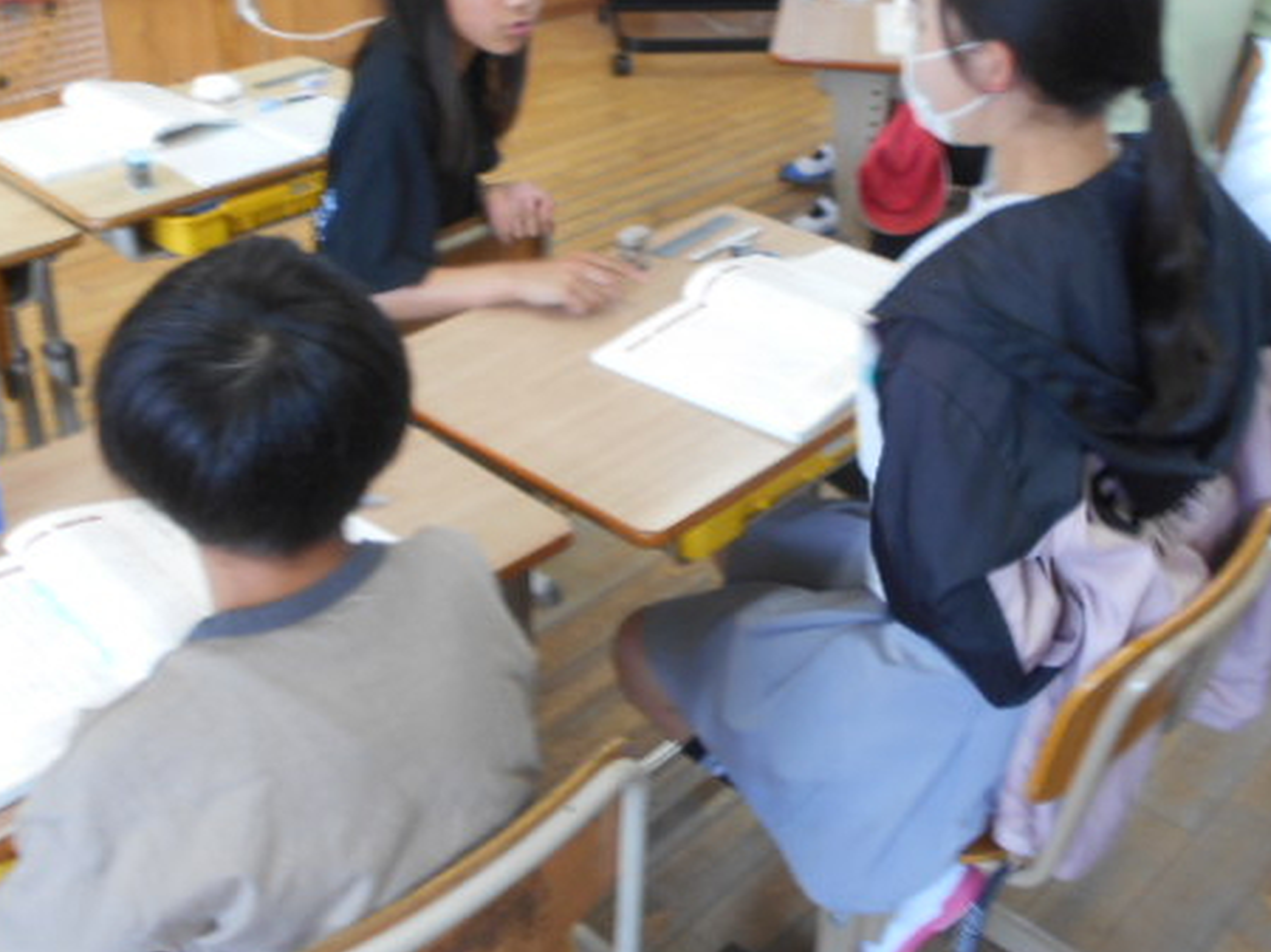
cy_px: 376
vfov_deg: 38.5
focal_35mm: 37
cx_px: 554
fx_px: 1358
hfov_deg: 50.0
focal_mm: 4.6
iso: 125
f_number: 3.2
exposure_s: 1/30
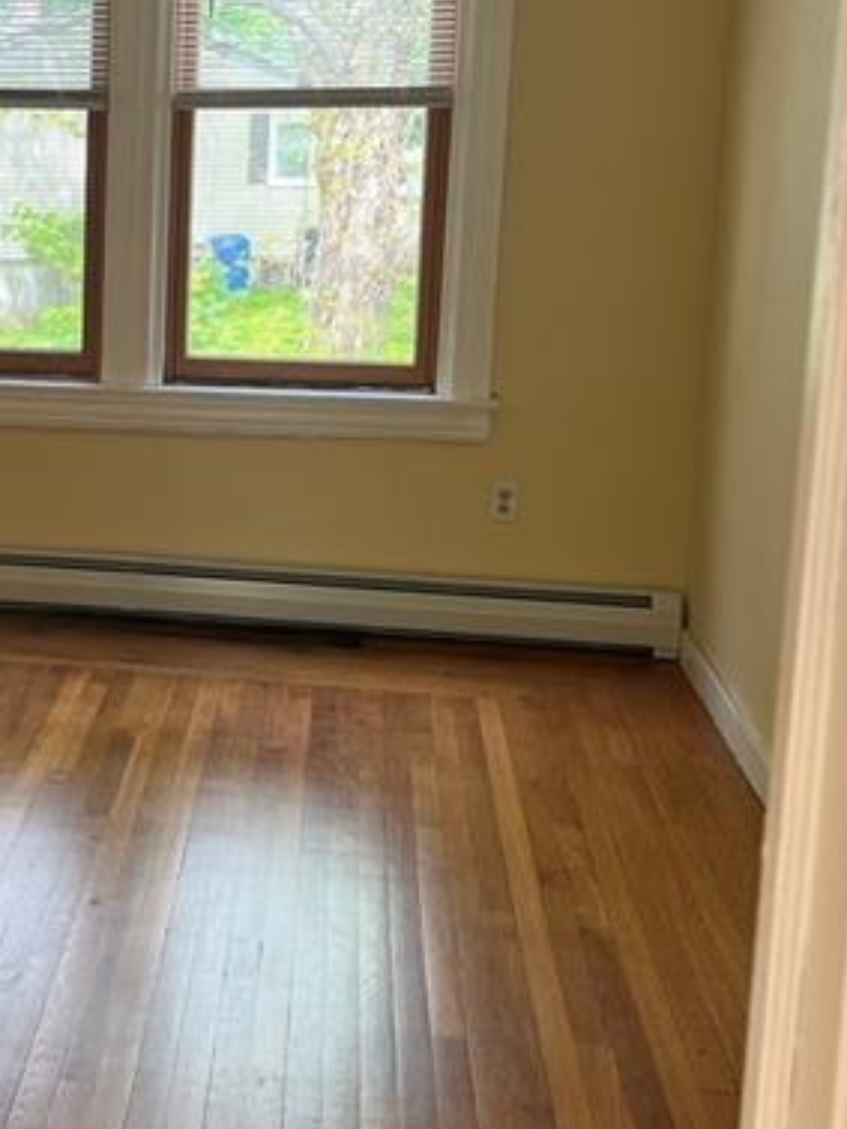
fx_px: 1728
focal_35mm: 53
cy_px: 377
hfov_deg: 26.4
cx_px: 48
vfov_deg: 35.8
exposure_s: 1/131
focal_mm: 5.7
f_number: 1.5
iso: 64
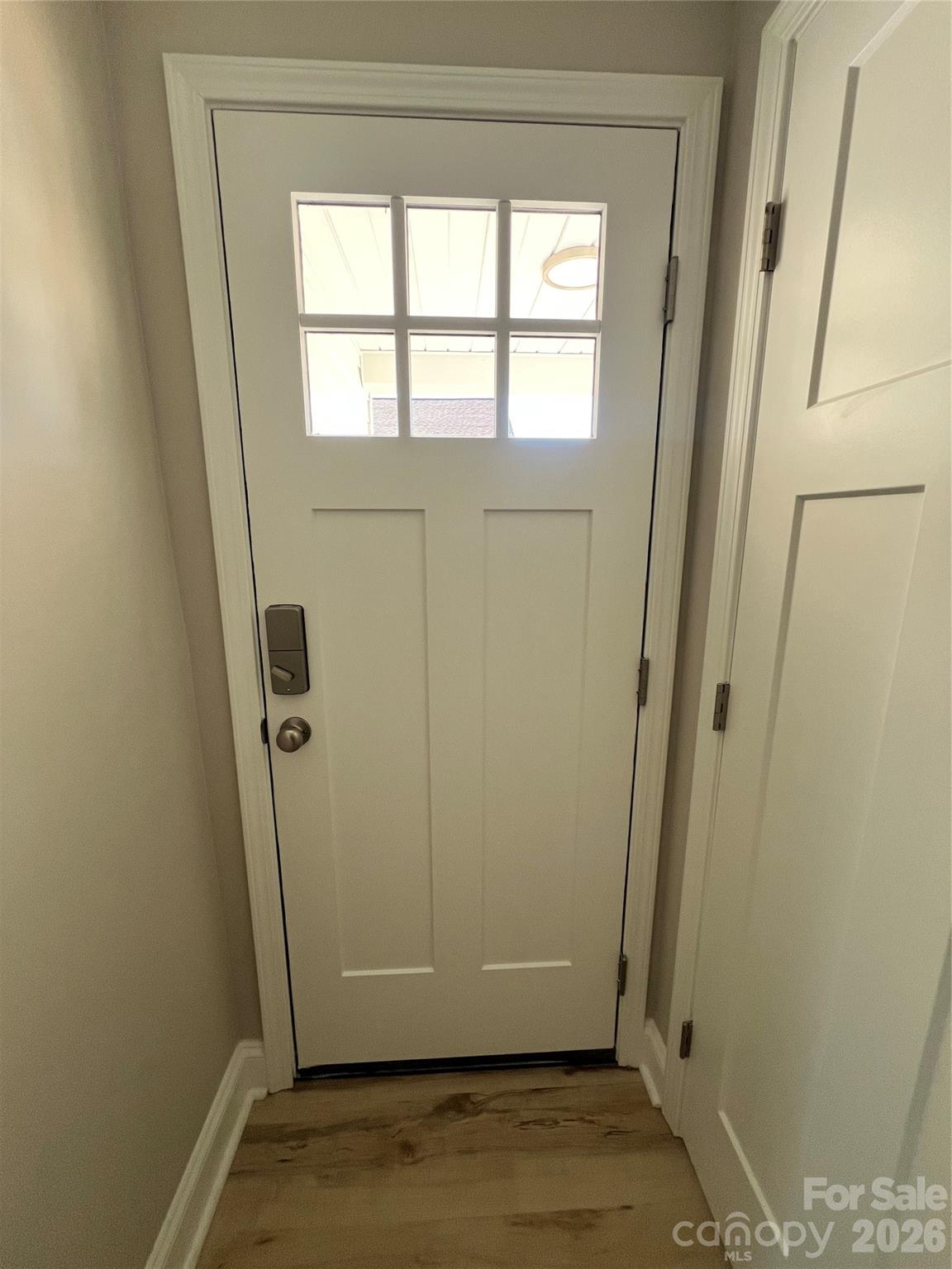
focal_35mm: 13
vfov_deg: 106.2
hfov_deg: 89.9
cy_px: 634
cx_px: 476
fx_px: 477
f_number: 1.8
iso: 125
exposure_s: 1/99
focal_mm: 1.57
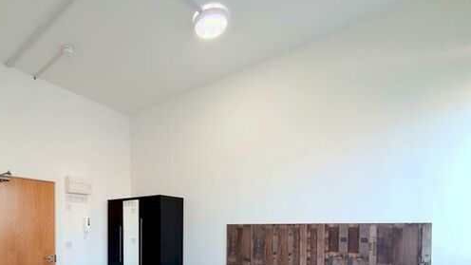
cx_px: 142
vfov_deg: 50.6
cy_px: 230
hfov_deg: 82.5
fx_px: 250
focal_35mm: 20
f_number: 2.2
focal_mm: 1.8
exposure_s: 1/50
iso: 125
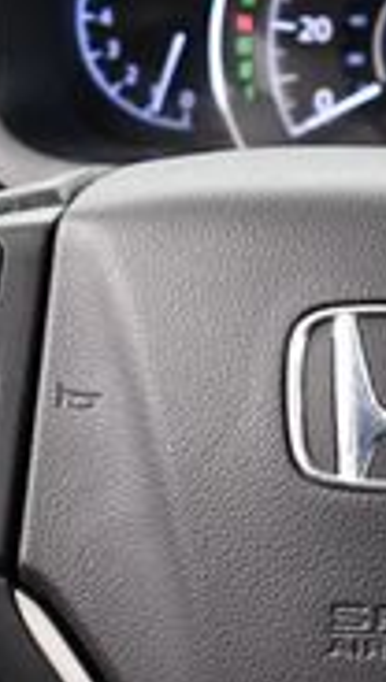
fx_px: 2375
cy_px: 423
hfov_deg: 9.3
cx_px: 312
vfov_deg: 16.3
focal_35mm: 131
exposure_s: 1/80
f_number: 3.5
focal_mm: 18
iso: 3200
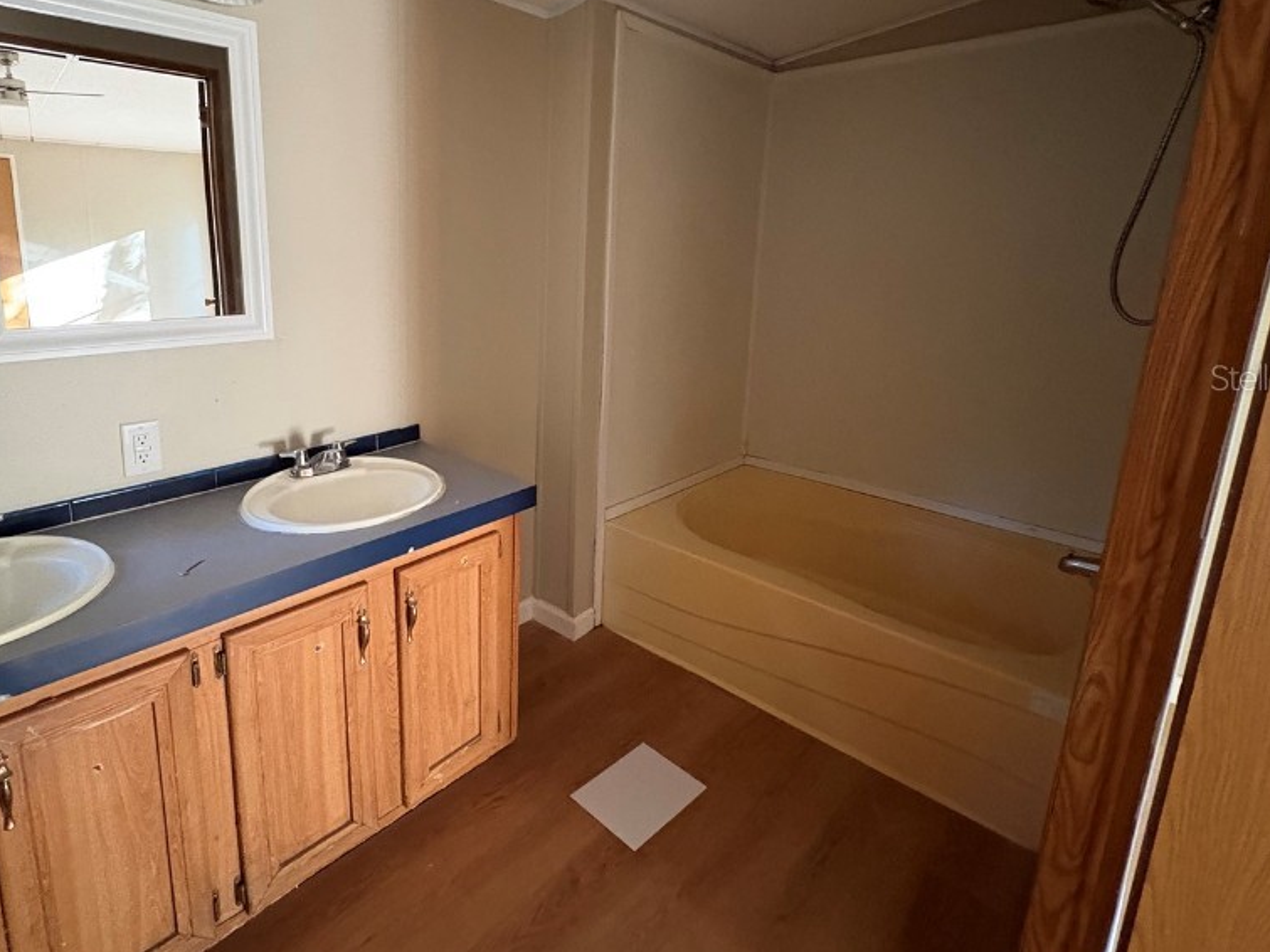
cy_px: 377
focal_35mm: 19
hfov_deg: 83.6
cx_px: 508
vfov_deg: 67.9
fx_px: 697
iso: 1000
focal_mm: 2.22
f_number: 2.2
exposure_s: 1/44
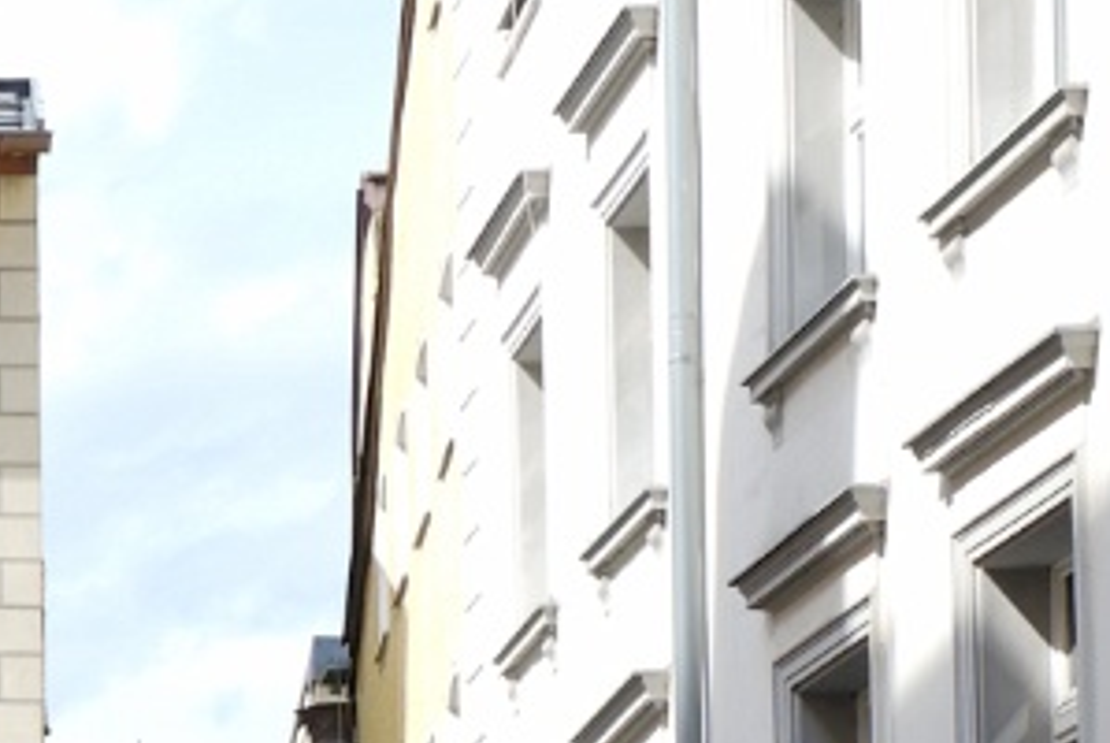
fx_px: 4907
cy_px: 1341
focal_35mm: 159
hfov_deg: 12.4
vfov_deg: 8.3
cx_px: -460
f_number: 8
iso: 100
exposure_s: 1/125
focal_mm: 24
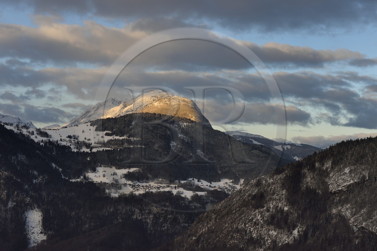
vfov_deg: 19.4
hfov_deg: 28.9
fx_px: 732
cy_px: 126
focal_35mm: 70
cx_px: 188
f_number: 10
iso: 320
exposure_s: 1/250
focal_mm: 70
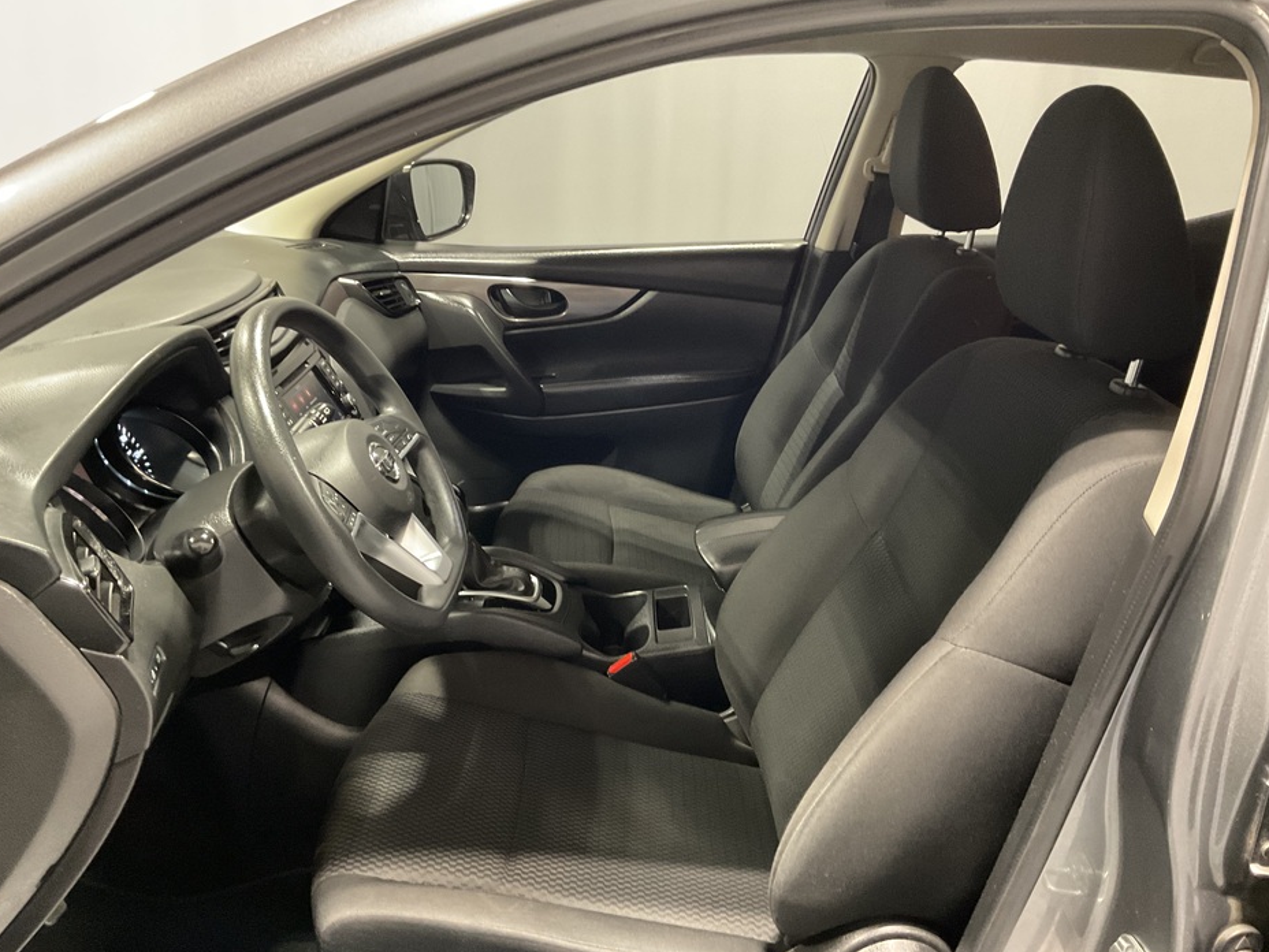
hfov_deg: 60.0
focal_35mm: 30
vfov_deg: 46.8
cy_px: 471
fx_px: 1100
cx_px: 637
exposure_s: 1/25
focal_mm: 3
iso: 250
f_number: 1.8
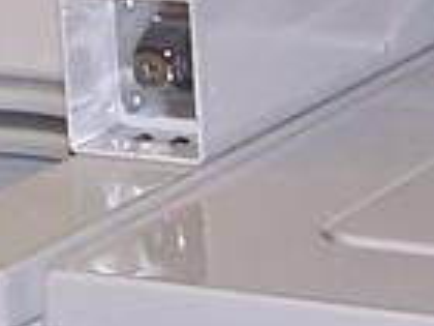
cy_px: -161
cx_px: -62
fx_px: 3485
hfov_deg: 7.1
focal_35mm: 278
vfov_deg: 5.3
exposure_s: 1/60
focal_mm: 6.3
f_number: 2.8
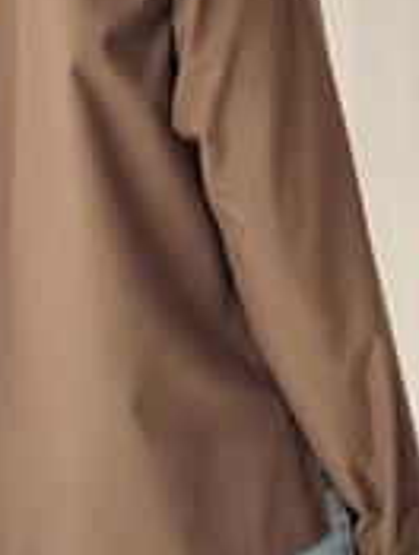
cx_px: 143
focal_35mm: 146
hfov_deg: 10.2
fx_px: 2348
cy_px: -43
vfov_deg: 13.3
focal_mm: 6.76
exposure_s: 1/672
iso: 64
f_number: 1.78
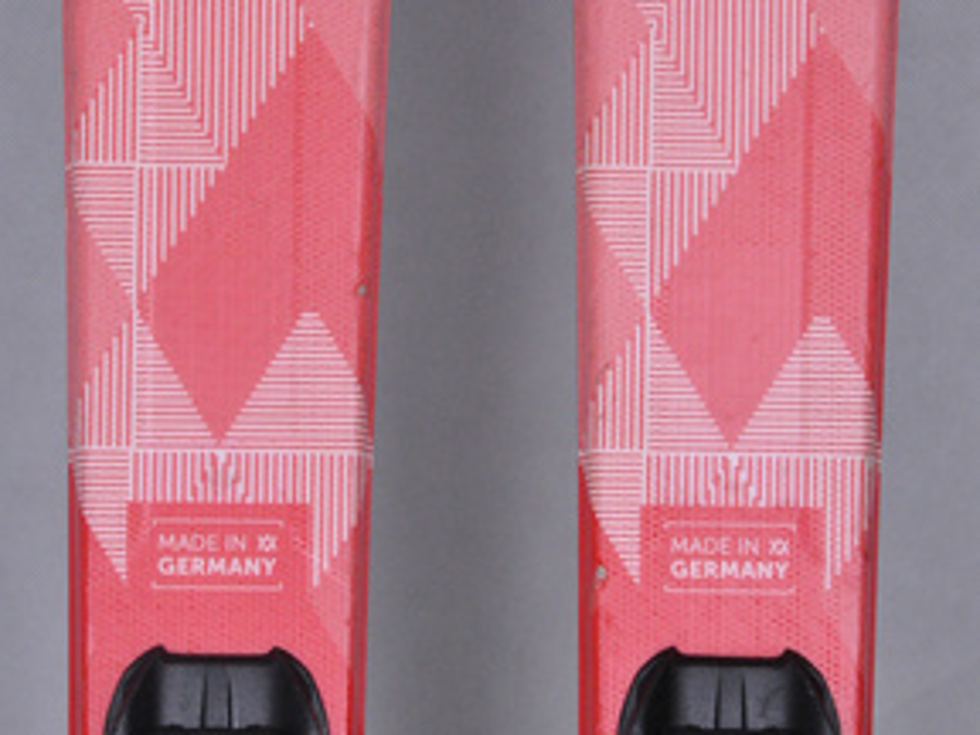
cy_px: 374
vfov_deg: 6.3
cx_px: 478
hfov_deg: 8.4
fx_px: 6703
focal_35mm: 237
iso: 3200
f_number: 9.5
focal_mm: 105
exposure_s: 1/125
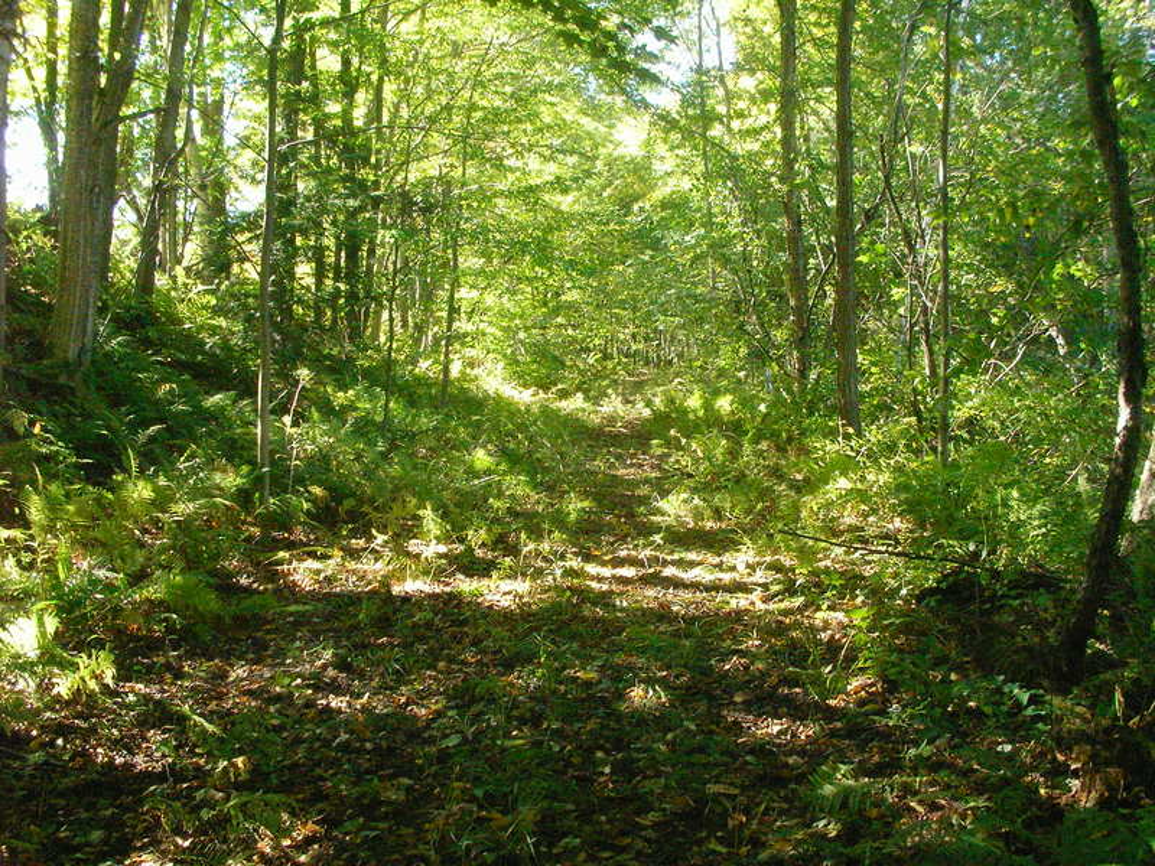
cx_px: 578
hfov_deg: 49.0
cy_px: 433
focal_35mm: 38
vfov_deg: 37.7
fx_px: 1268
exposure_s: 1/109
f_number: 4.5
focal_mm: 6.3
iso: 400
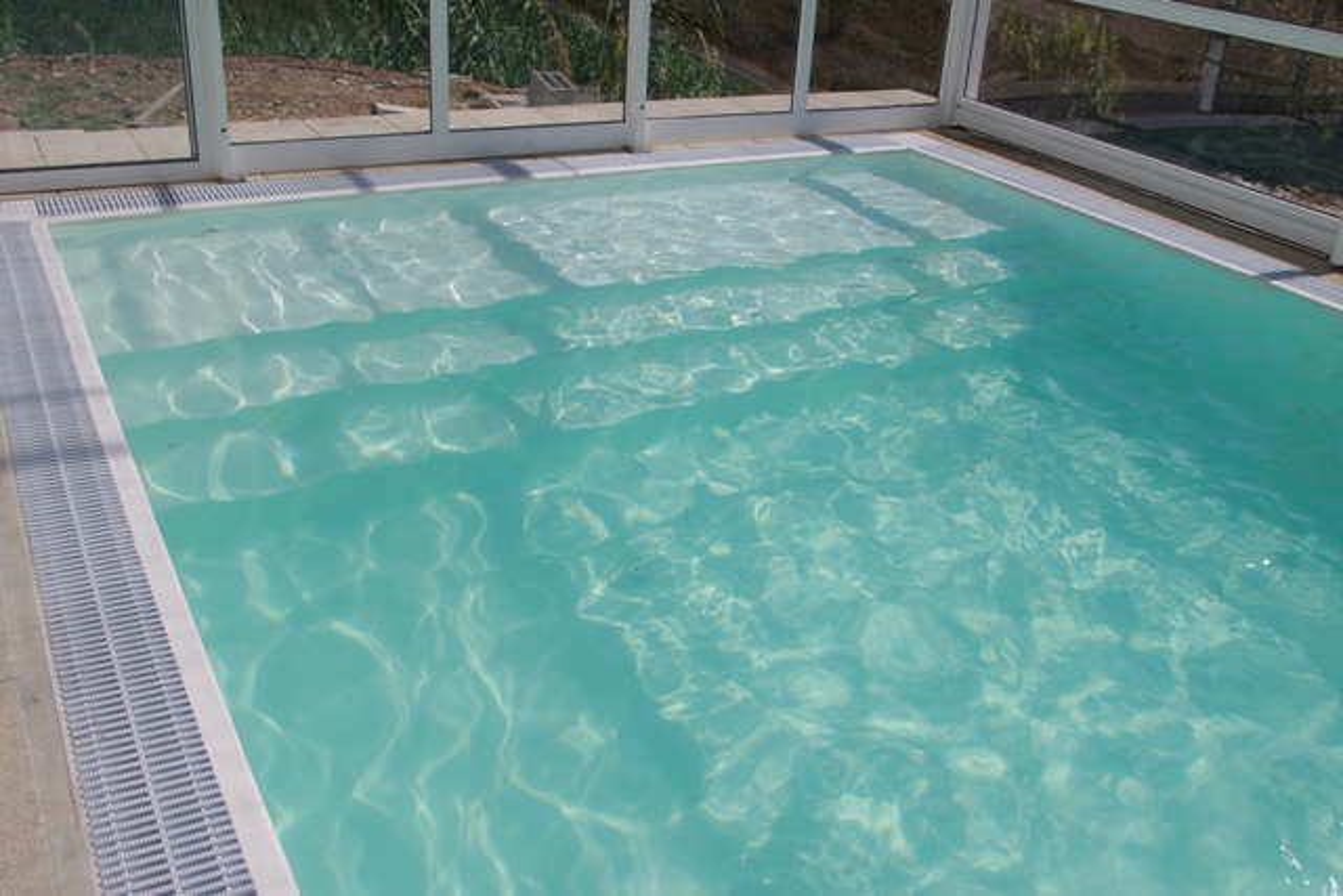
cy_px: 448
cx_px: 672
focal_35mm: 34
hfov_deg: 55.8
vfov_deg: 38.9
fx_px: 1269
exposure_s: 1/800
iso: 200
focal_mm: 23.13
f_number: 10
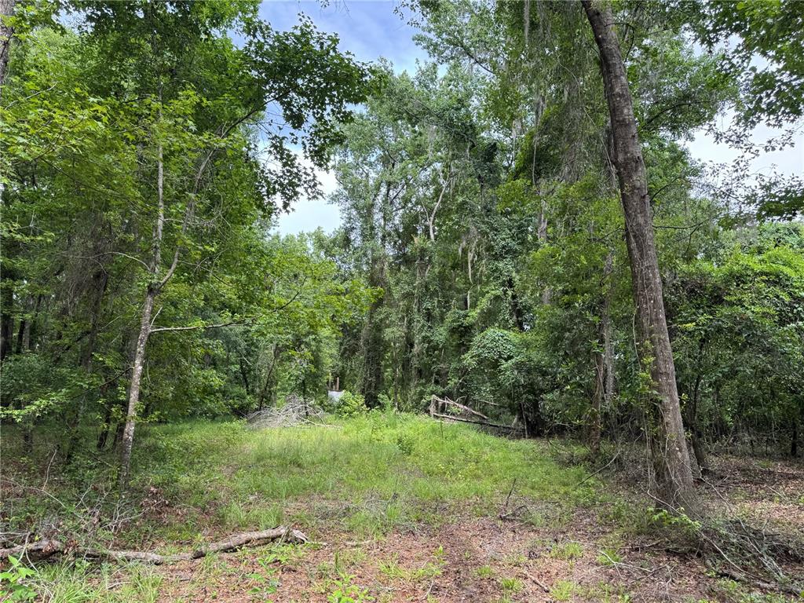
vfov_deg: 56.8
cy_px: 302
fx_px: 557
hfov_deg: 71.6
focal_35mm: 24
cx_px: 402
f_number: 1.78
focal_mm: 6.76
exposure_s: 1/503
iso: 80
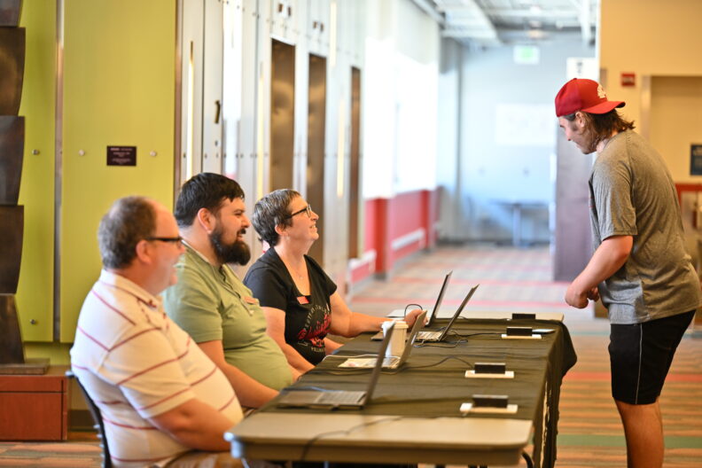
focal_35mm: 120
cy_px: 234
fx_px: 2340
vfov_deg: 11.4
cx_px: 351
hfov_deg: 17.1
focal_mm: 120
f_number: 2.8
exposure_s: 1/160
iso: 800
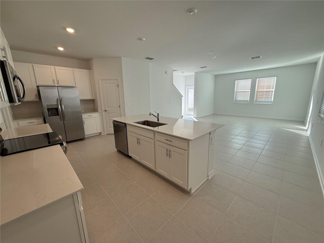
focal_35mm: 14
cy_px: 122
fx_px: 131
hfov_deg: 102.1
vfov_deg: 85.7
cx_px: 162
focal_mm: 2.22
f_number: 2.2
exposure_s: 1/141
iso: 64
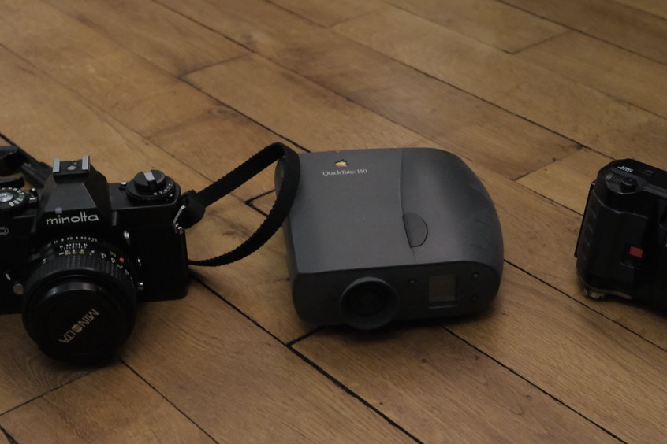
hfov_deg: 32.4
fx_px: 1149
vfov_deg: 21.8
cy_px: 292
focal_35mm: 62
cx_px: 334
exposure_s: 1/34
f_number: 5
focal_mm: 27
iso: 8000
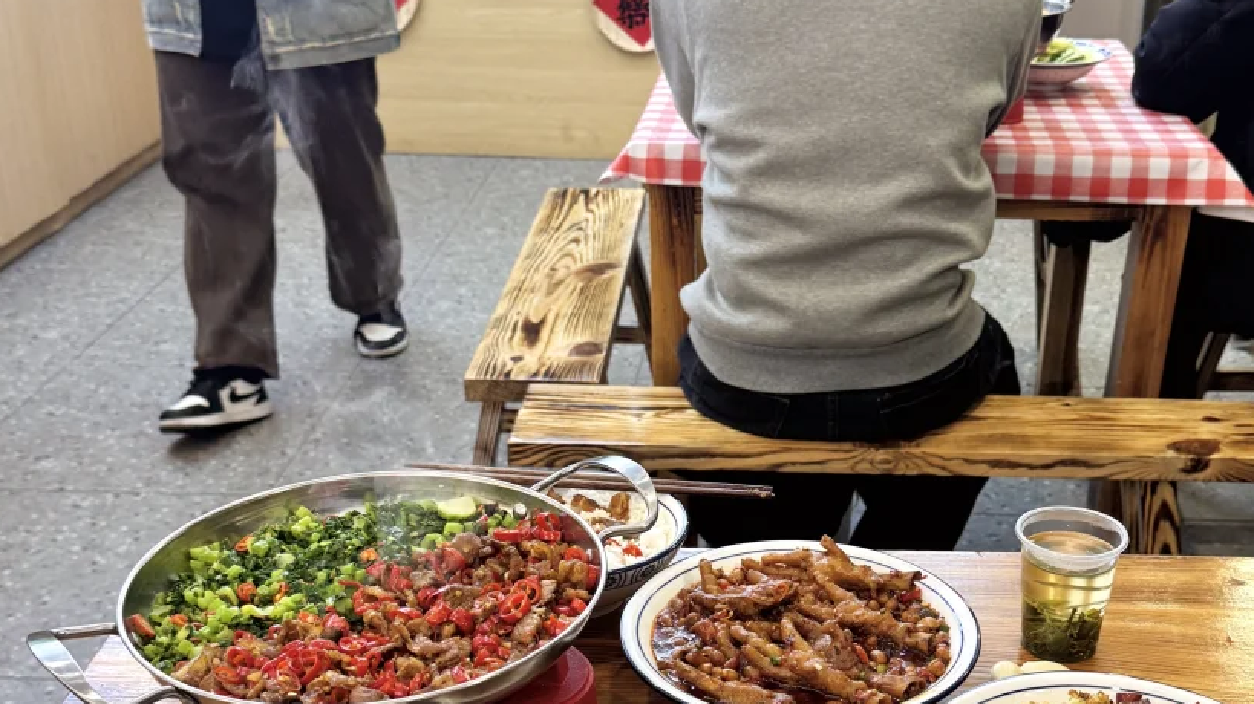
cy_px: 505
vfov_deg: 25.7
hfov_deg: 44.4
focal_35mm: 46
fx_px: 1529
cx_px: 736
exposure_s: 1/100
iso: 160
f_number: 1.78
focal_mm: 6.76
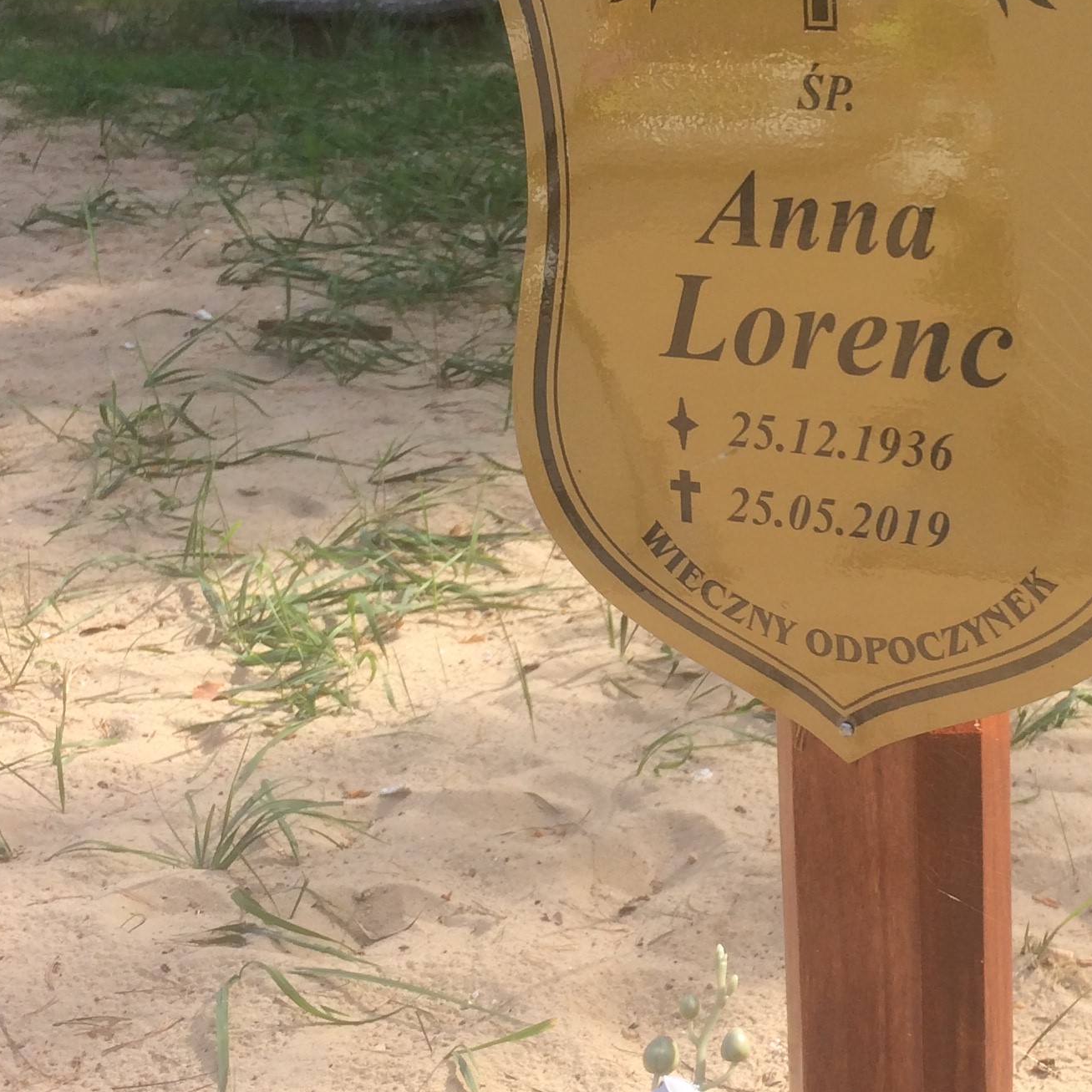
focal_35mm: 64
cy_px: 337
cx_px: 894
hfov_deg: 26.3
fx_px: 2284
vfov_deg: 26.7
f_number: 2.2
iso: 32
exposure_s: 1/892
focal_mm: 4.15
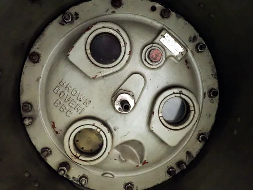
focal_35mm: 25
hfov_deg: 69.4
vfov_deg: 54.9
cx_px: 126
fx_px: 183
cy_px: 95
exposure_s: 1/20
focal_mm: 4.5
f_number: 2
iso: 1000
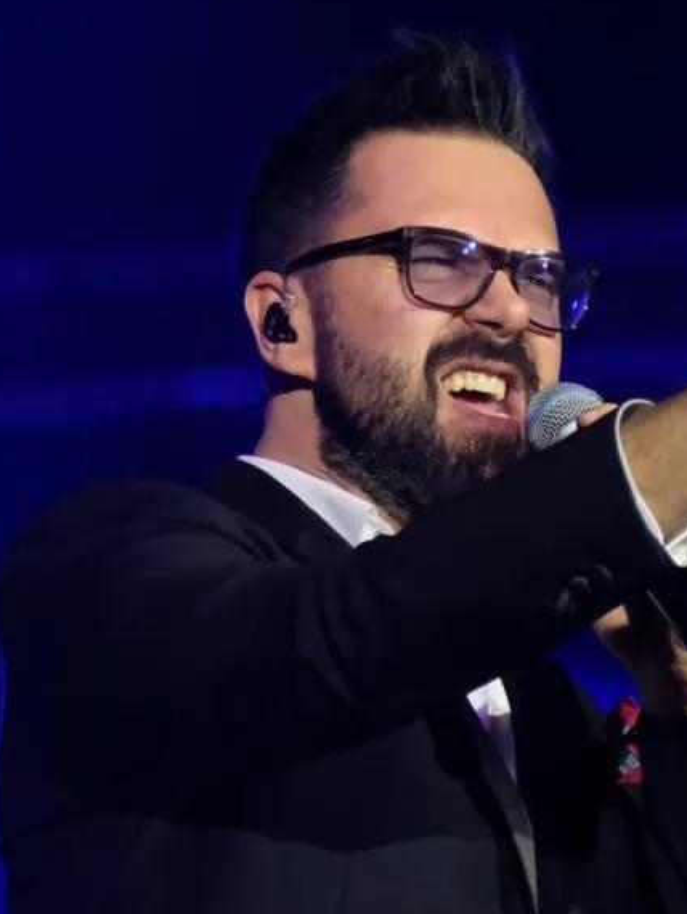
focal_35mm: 344
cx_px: 446
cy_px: 712
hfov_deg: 4.3
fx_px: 9096
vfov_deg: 5.8
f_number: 2.8
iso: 4000
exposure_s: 1/400
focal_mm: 119.2
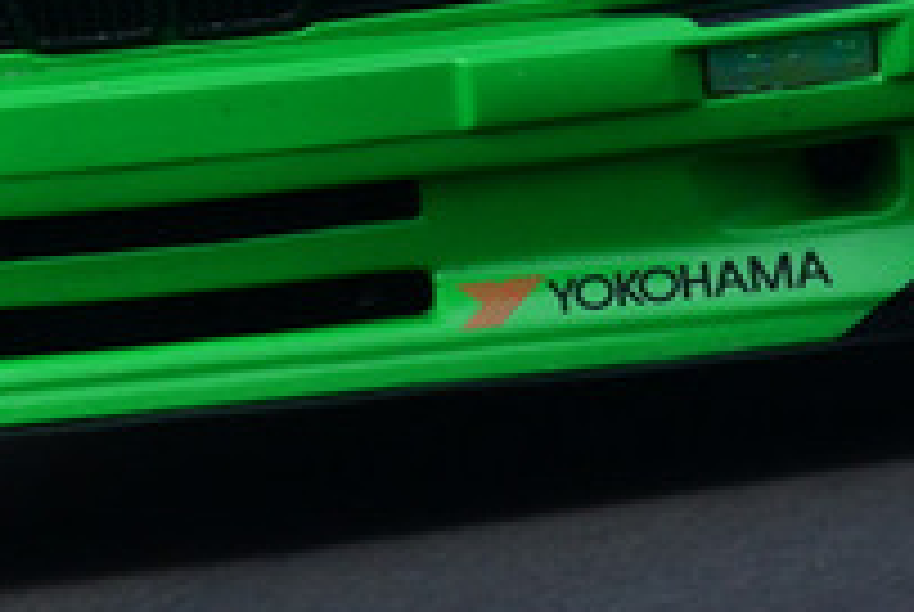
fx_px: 55504
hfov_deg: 0.9
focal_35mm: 2183
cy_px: -162
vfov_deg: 0.6
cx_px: 194
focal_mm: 370
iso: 400
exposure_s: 1/640
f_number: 9
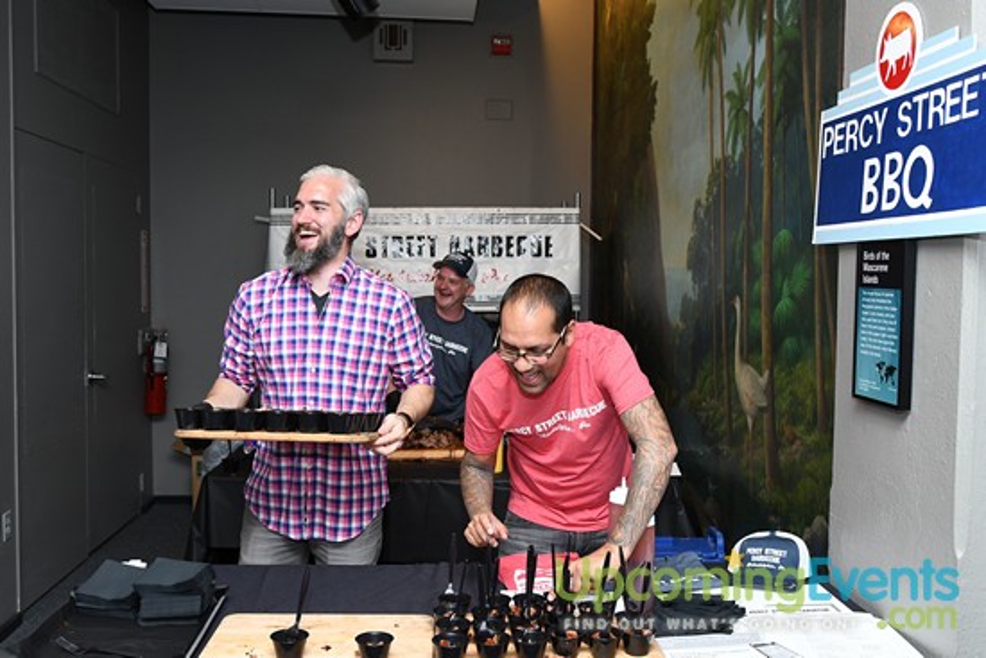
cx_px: 493
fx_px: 986
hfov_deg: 53.1
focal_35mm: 36
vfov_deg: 36.9
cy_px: 329
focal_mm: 24
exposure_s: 1/125
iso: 800
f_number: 4
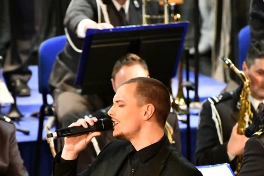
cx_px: 110
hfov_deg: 3.3
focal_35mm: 616
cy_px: 147
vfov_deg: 2.2
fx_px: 4518
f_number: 5.6
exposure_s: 1/320
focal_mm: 300
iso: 25600
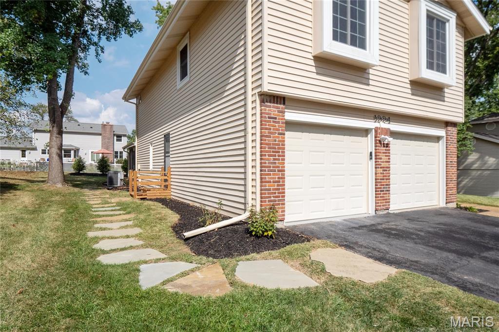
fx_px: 277
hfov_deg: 84.0
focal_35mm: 20
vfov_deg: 61.9
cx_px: 250
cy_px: 166
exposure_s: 1/1600
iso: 400
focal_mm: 10
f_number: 8
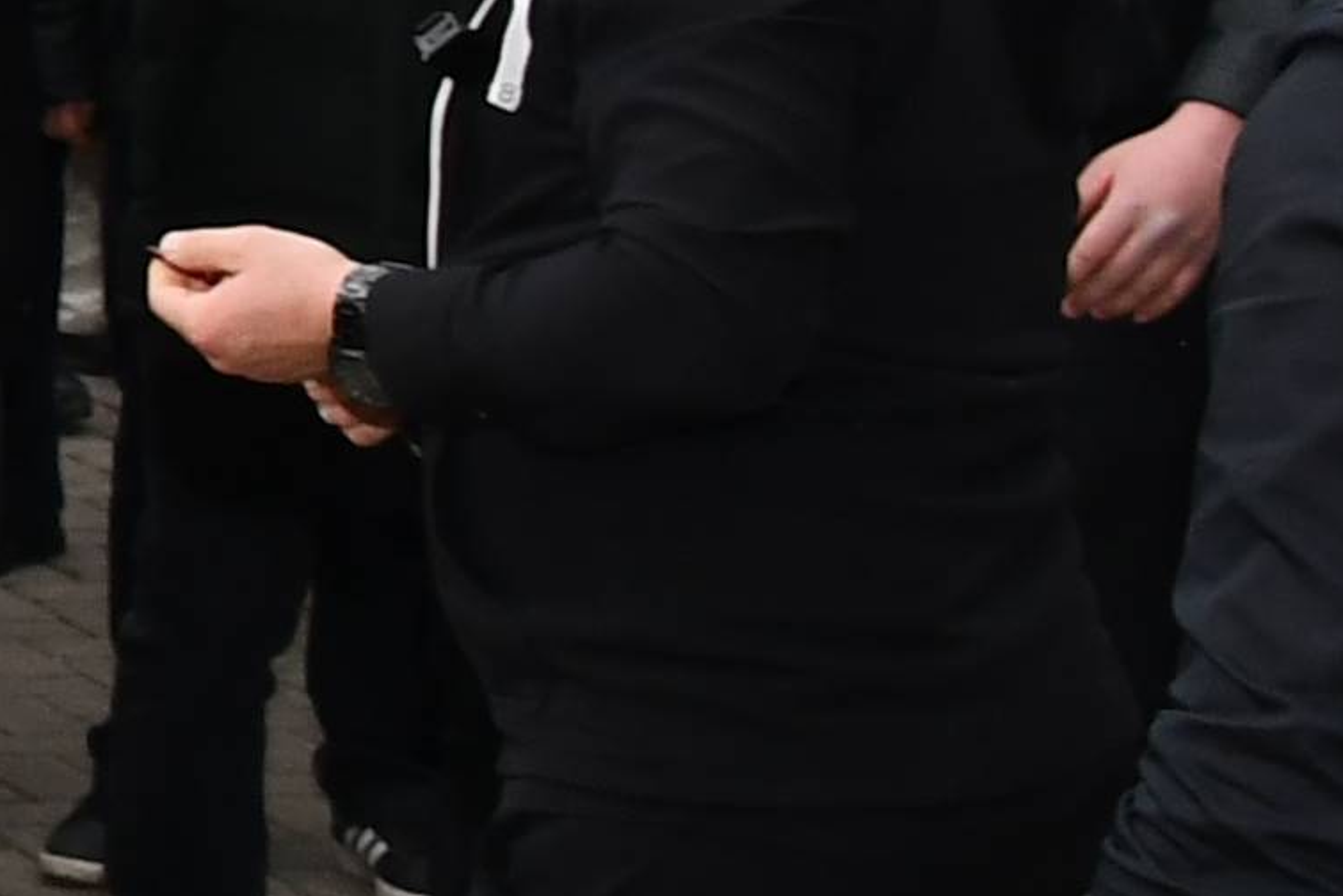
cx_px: -2937
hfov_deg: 8.4
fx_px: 7426
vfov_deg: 6.6
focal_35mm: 199
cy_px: -1084
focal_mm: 18
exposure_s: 1/200
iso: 400
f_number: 7.1
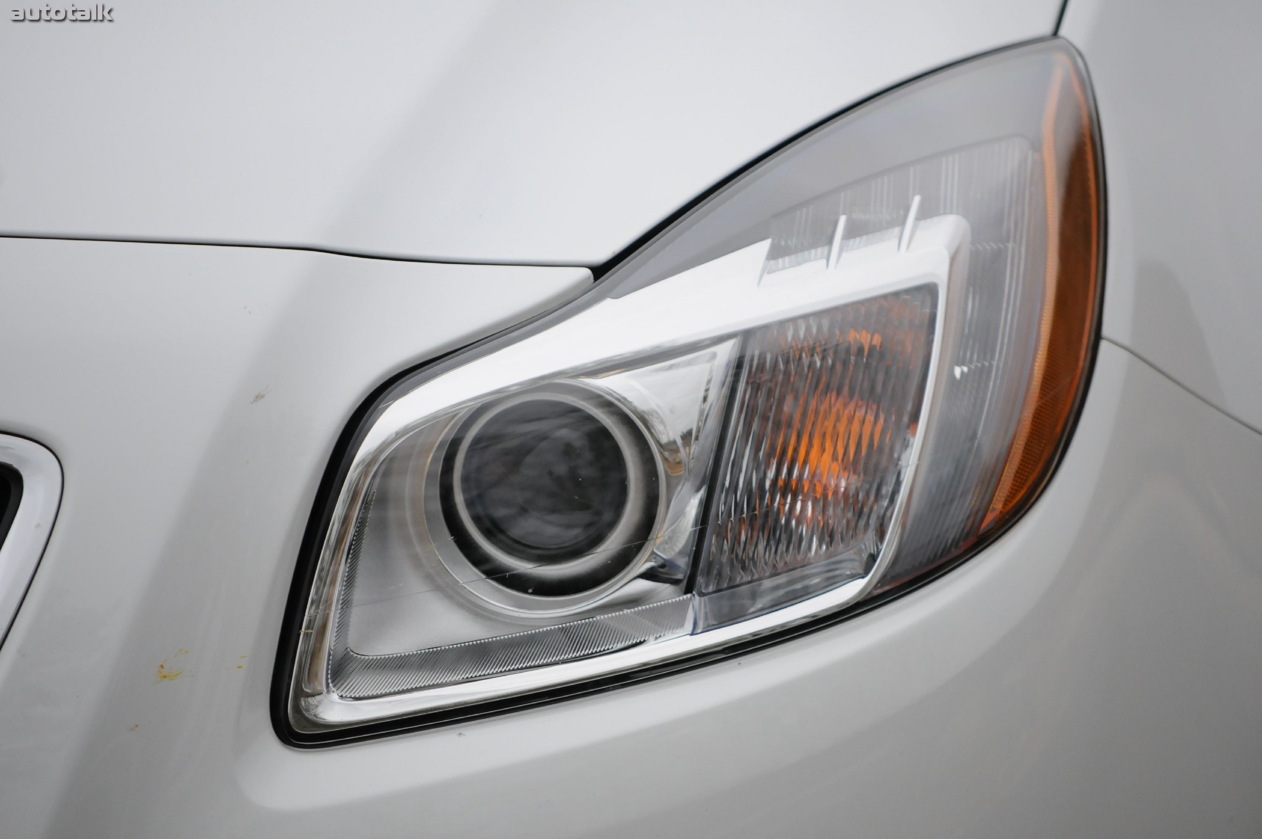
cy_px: 420
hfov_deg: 8.6
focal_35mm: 240
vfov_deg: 5.7
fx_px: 8404
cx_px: 631
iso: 800
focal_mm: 160
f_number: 5.6
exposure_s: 1/1600
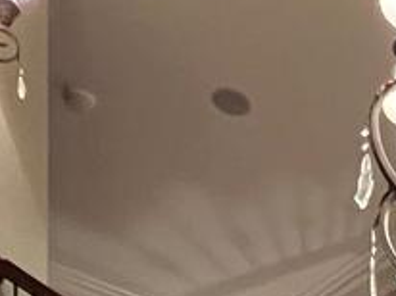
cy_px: 915
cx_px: 538
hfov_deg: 19.6
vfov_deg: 10.6
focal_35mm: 91
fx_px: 1040
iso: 800
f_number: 1.8
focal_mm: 1.57
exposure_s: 1/60
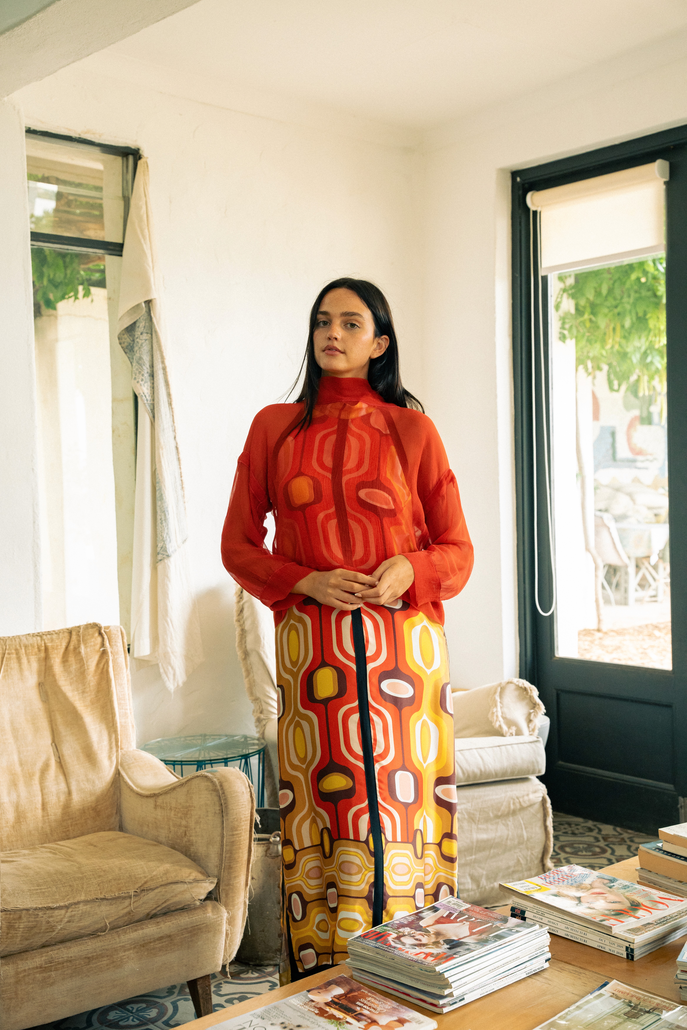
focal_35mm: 43
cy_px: 515
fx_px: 1225
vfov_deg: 45.6
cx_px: 344
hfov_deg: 31.3
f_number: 5.6
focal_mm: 42.8
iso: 2000
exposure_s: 1/250
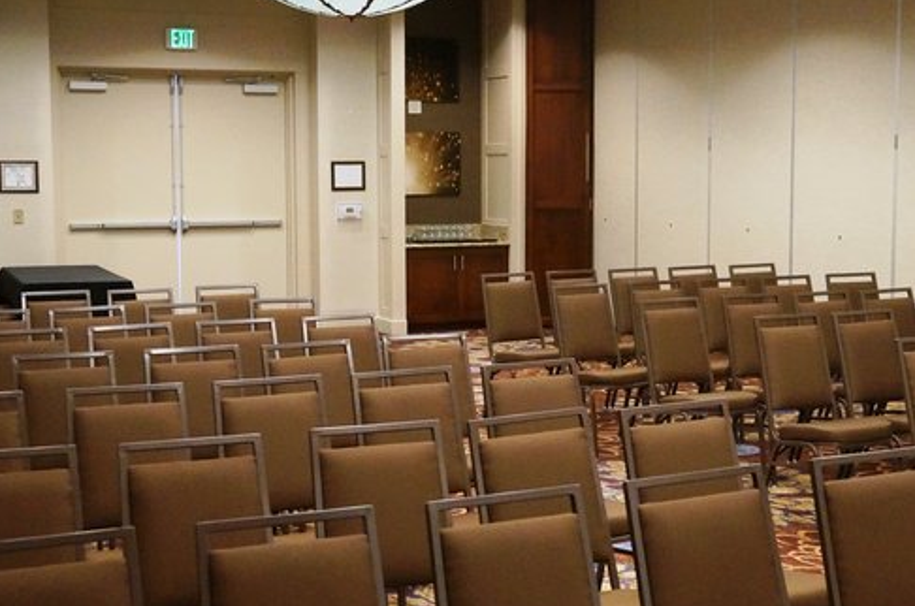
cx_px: 467
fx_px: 1441
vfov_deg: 23.8
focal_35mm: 57
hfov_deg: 35.2
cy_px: 311
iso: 3200
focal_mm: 23
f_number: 4
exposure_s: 1/125
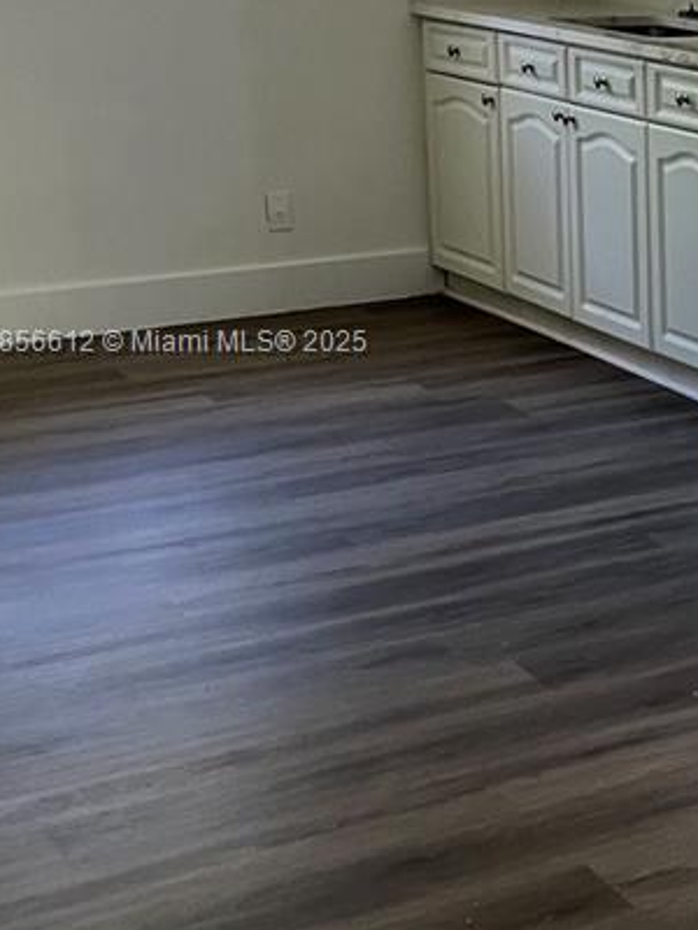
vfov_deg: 24.9
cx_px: 989
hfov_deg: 17.3
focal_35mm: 78
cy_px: 344
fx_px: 2097
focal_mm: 5.1
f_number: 1.6
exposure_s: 1/90
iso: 125
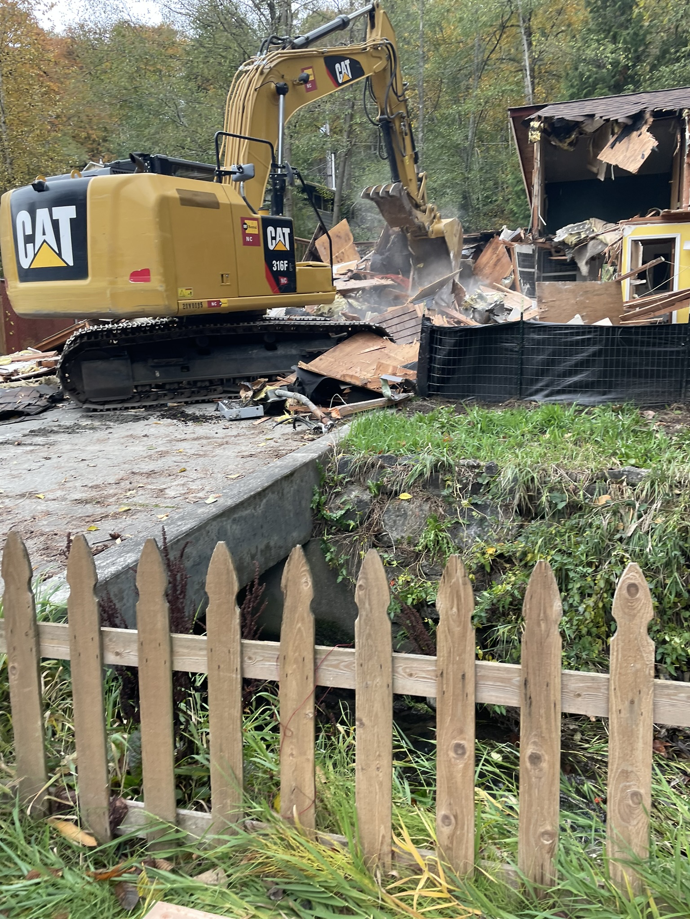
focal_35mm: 26
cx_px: 345
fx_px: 691
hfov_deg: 53.1
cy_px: 460
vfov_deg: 67.3
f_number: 1.6
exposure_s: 1/121
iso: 40
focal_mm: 4.2
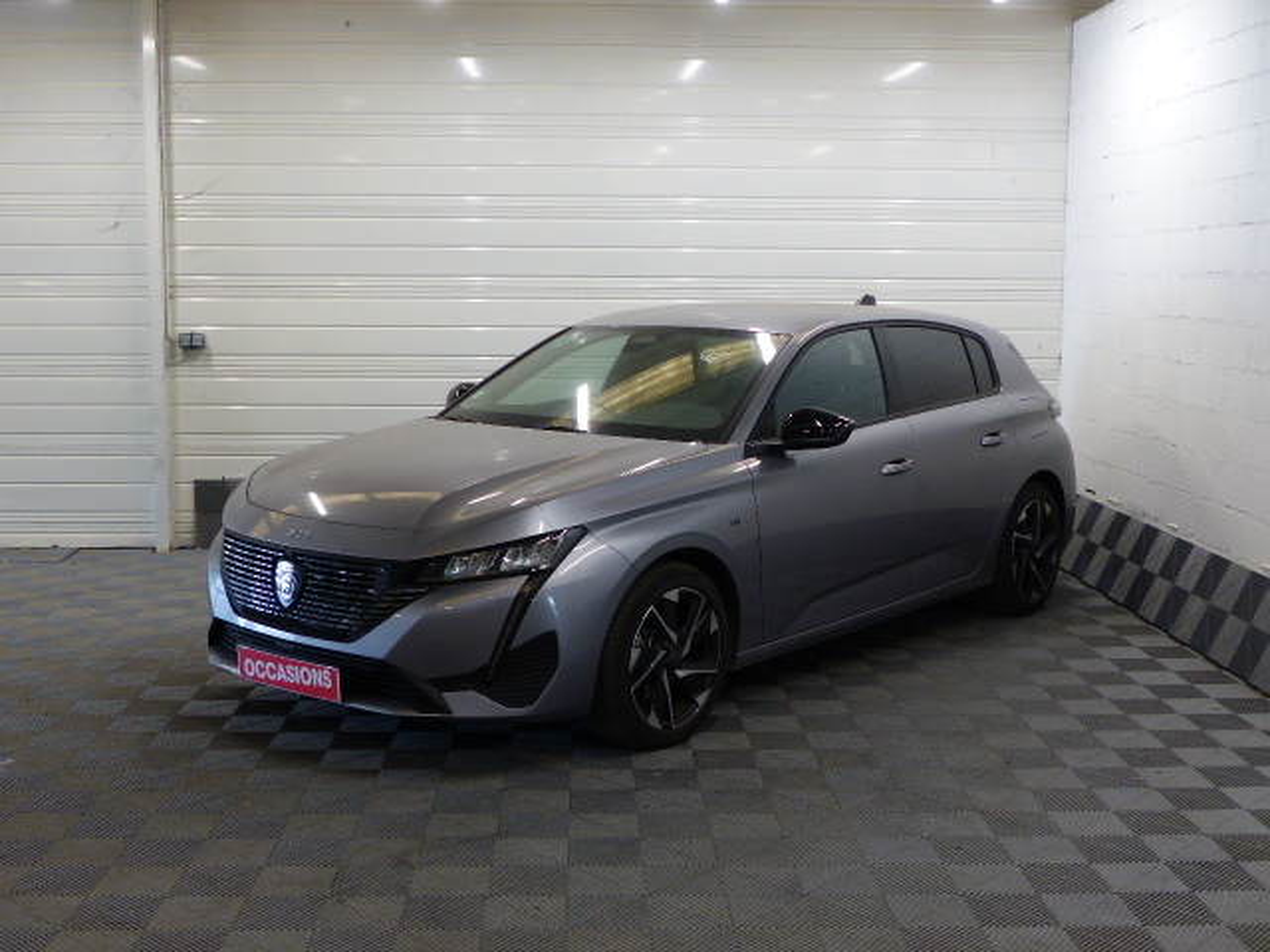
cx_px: 635
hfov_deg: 45.8
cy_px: 476
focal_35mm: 41
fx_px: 1504
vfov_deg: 35.1
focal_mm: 7.1
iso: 250
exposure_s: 1/60
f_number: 2.8
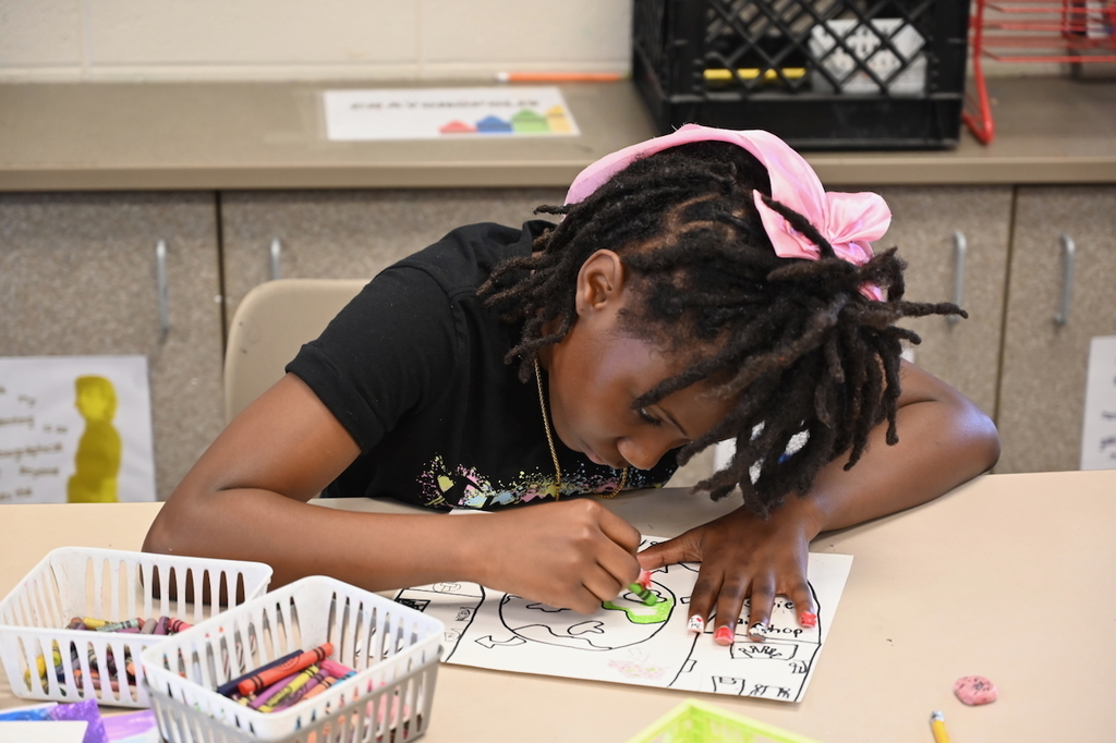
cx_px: 558
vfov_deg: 19.4
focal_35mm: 70
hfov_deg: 28.9
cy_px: 372
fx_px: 2169
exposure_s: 1/125
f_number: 4
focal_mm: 70
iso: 1400
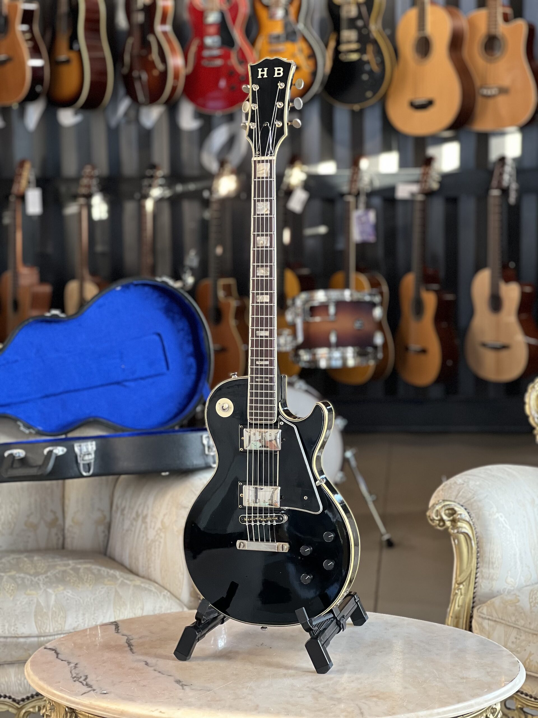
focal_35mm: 77
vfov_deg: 25.3
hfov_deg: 19.1
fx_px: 1596
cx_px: 269
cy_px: 359
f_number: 2.8
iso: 200
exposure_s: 1/40
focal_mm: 9
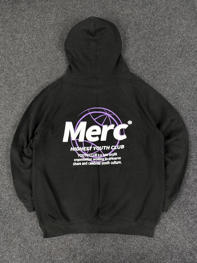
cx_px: 98
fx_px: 182
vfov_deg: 71.6
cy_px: 132
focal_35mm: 24
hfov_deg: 56.8
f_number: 1.78
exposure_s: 1/100
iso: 320
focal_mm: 6.76
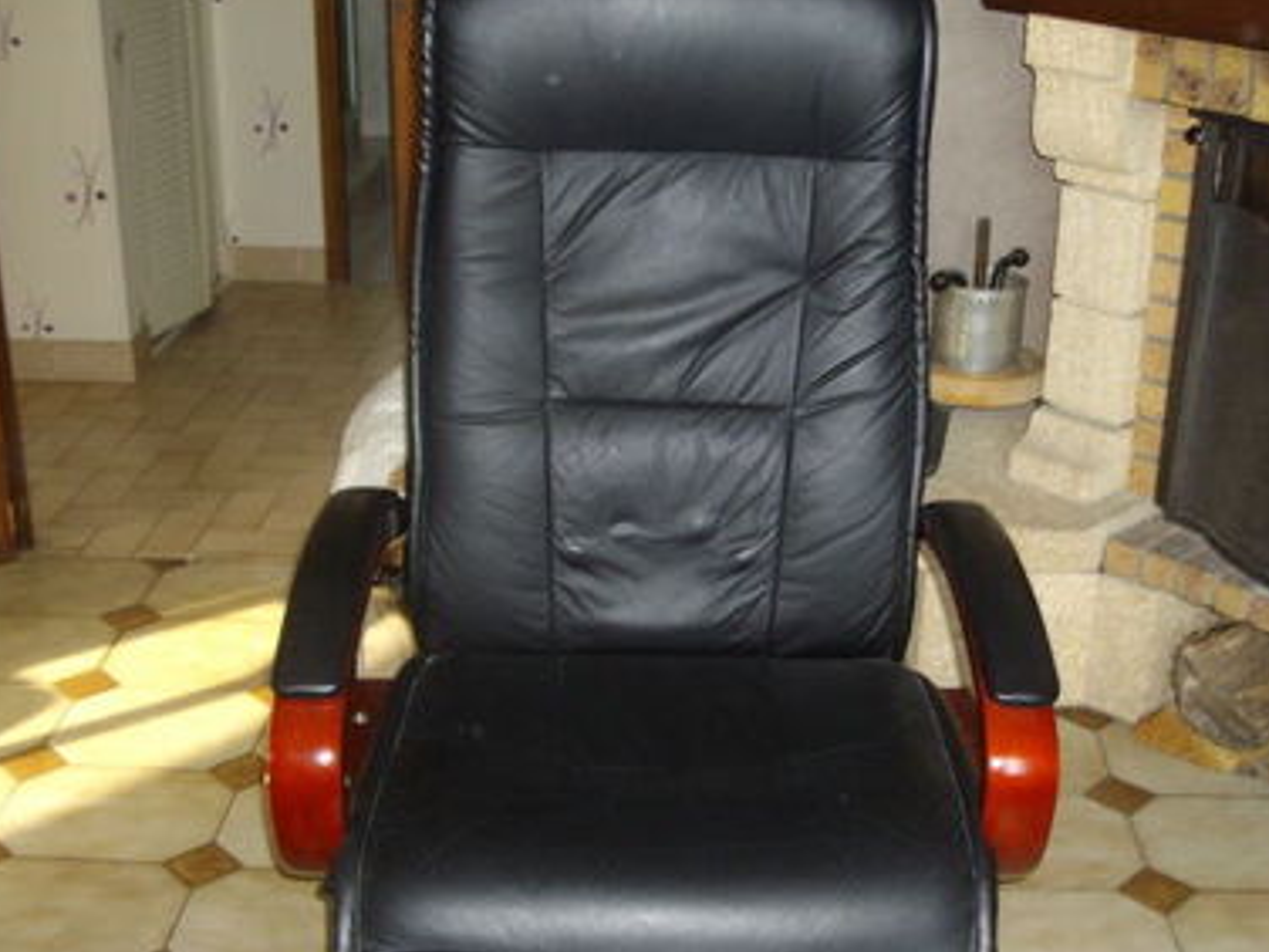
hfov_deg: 41.0
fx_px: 1686
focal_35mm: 46
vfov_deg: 31.5
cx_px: 783
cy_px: 483
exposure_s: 1/50
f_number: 2.7
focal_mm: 6
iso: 160
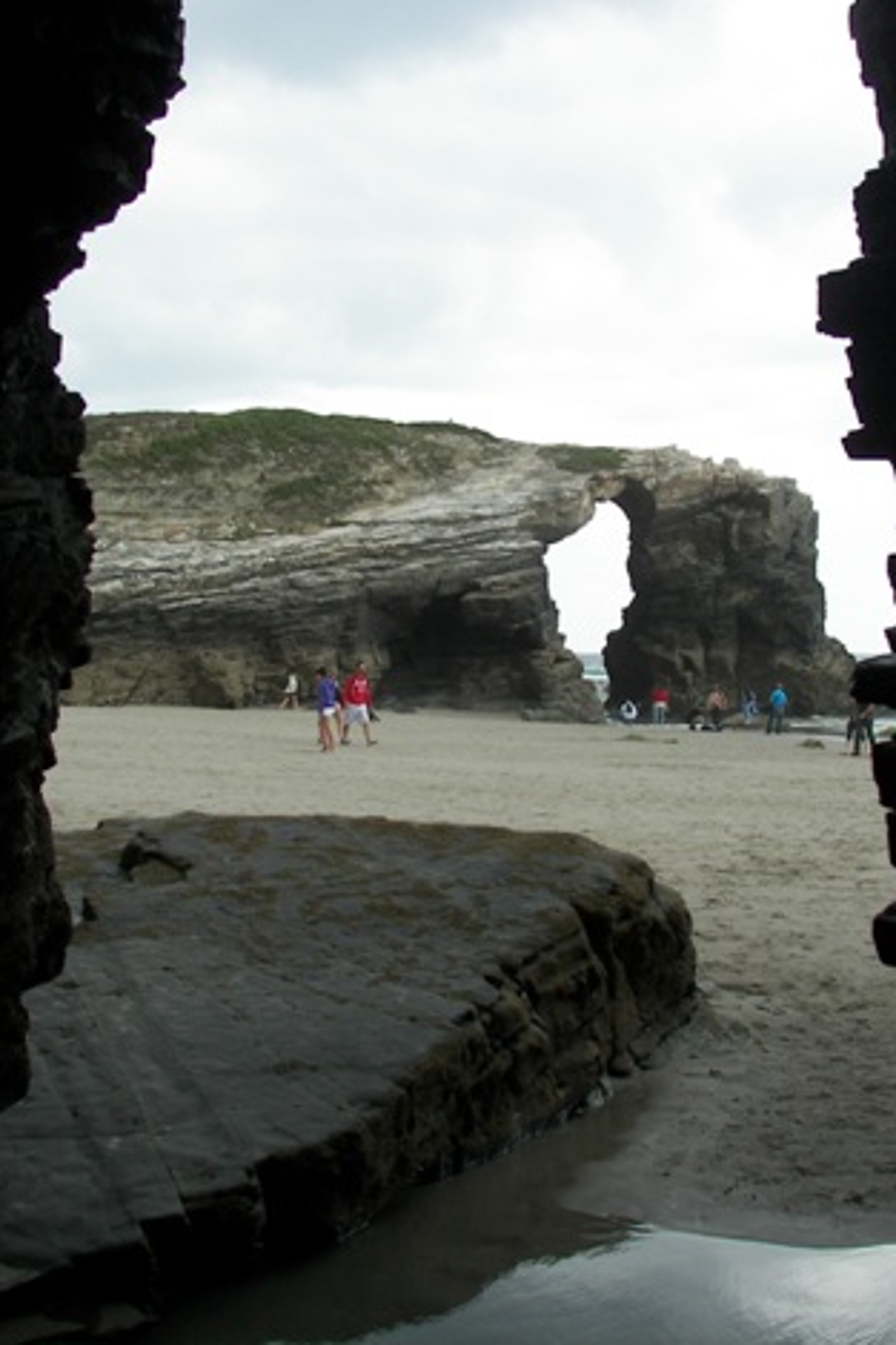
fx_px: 1905
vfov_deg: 38.9
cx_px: 492
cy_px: 661
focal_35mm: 51
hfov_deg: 26.5
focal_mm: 6
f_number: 2.8
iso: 50
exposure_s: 1/320
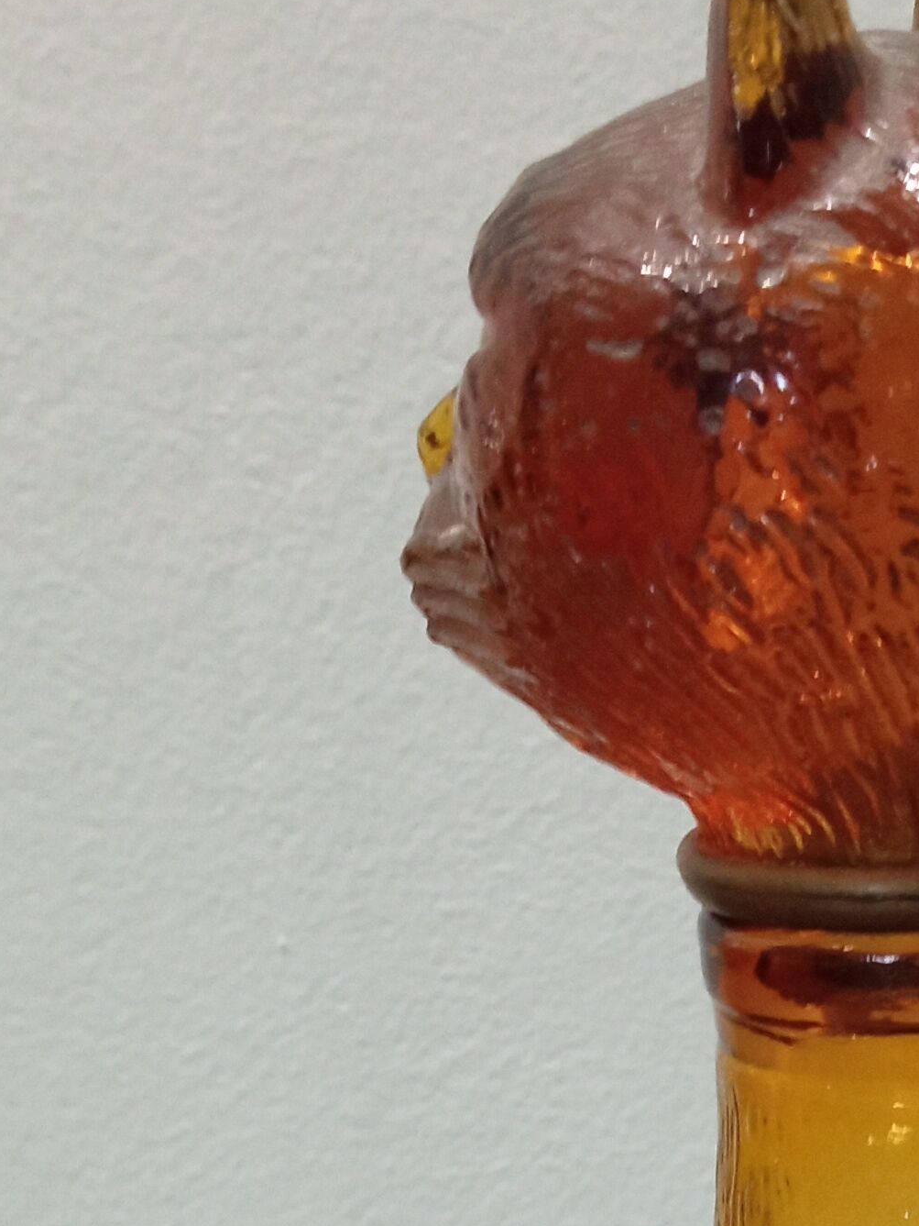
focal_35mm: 84
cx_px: 1191
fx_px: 2973
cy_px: 1455
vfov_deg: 21.7
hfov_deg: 16.6
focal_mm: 3.79
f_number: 2.2
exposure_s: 1/25
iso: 671
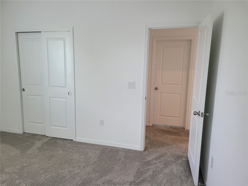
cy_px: 93
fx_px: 186
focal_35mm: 26
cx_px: 124
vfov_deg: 53.1
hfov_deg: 67.3
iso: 250
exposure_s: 1/120
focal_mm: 5.4
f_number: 1.8
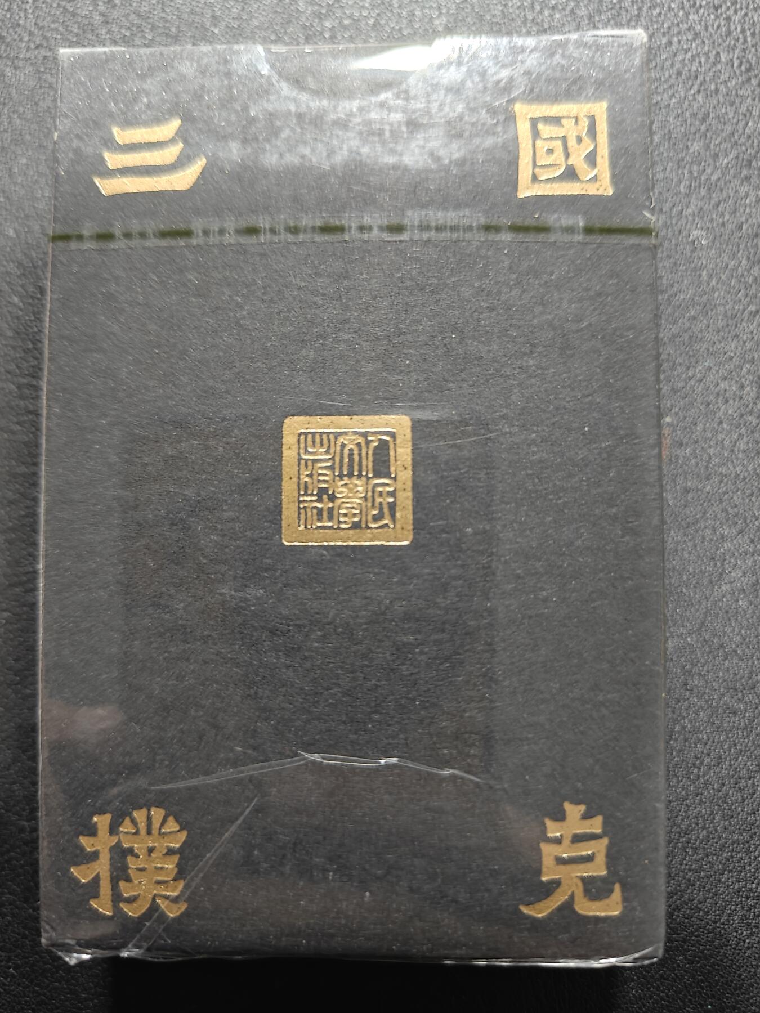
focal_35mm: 24
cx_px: 380
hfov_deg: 56.8
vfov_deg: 71.6
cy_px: 506
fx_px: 703
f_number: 1.8
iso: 200
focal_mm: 5.59
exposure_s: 1/20
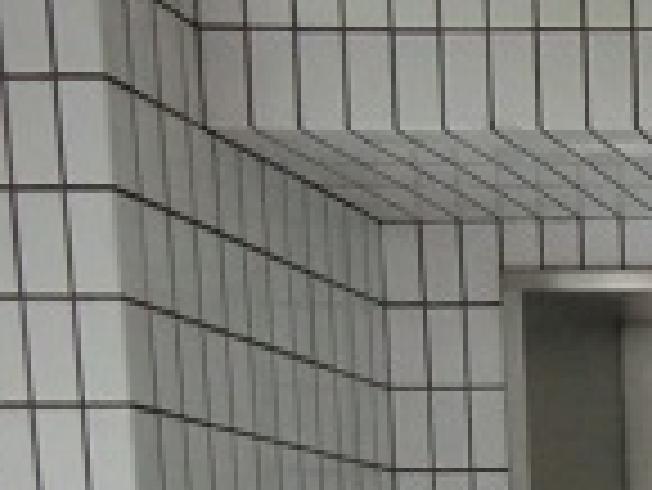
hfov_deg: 15.1
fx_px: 1998
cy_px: 1034
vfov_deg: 12.1
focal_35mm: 106
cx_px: 1304
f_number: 3.2
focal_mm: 4.3
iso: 250
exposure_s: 1/60
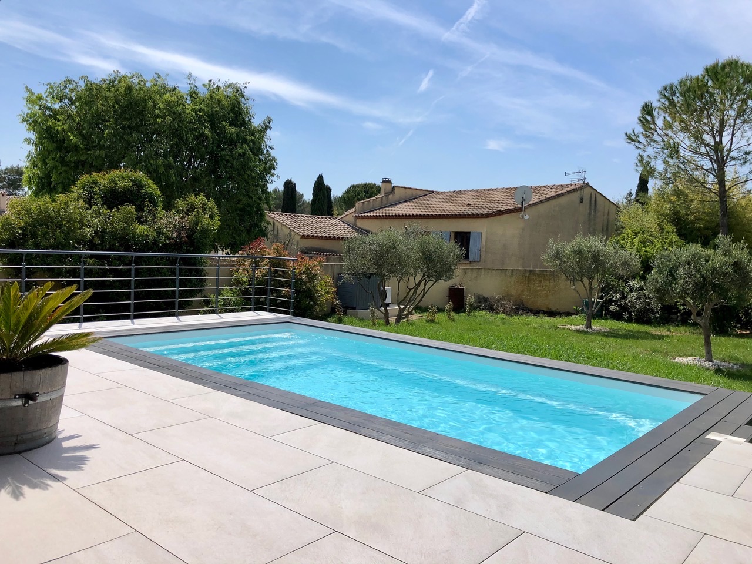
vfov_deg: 49.7
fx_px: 608
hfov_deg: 63.4
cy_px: 282
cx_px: 376
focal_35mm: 28
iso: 25
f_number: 1.8
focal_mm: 4
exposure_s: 1/3690
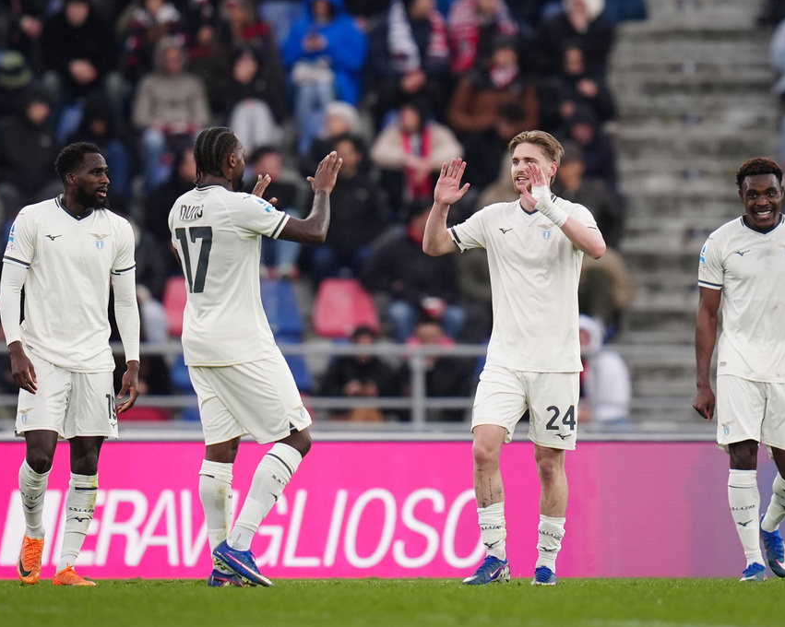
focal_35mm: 452
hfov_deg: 4.3
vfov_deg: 3.4
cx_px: 418
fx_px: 10496
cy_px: 313
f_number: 3.2
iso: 1000
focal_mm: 400
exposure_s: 1/2000
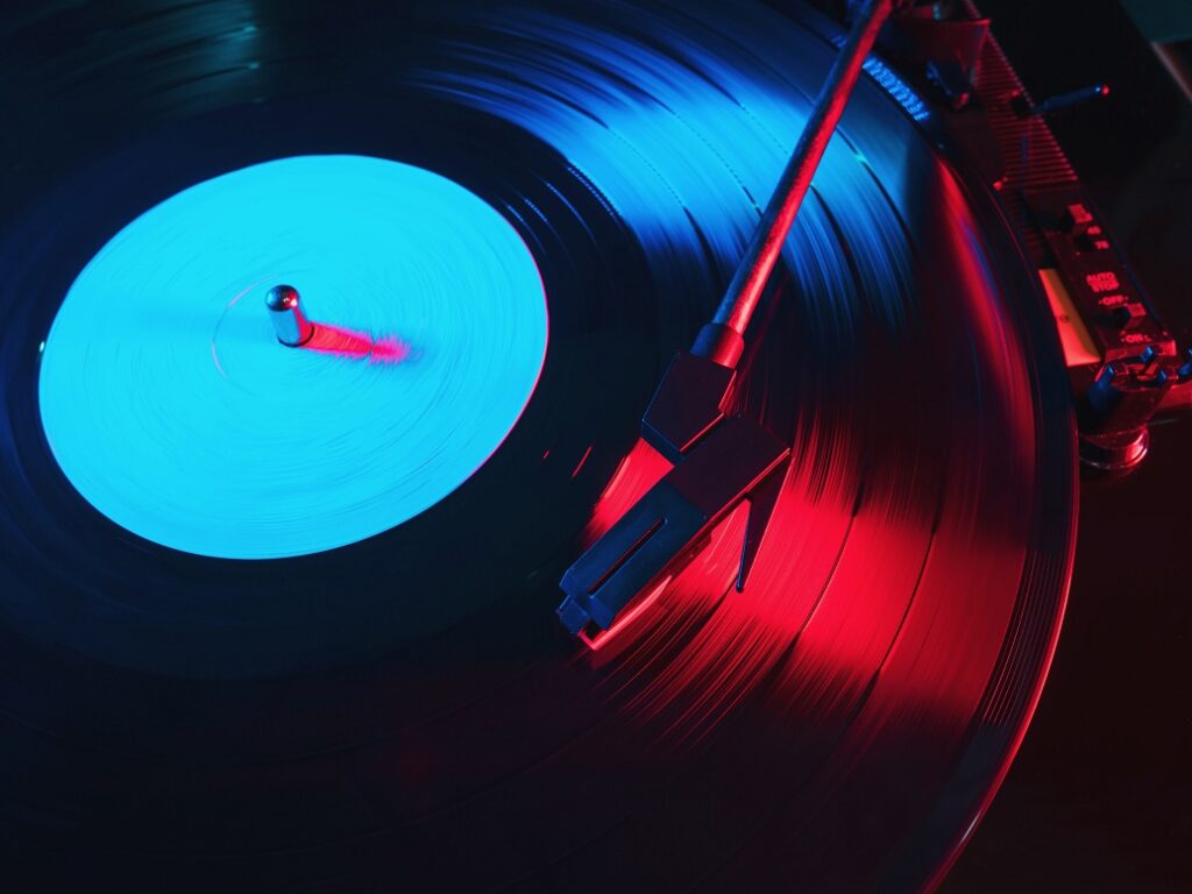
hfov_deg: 60.0
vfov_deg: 46.8
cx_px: 596
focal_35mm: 30
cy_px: 447
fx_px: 1033
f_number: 6.3
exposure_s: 1/25
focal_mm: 15
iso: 250
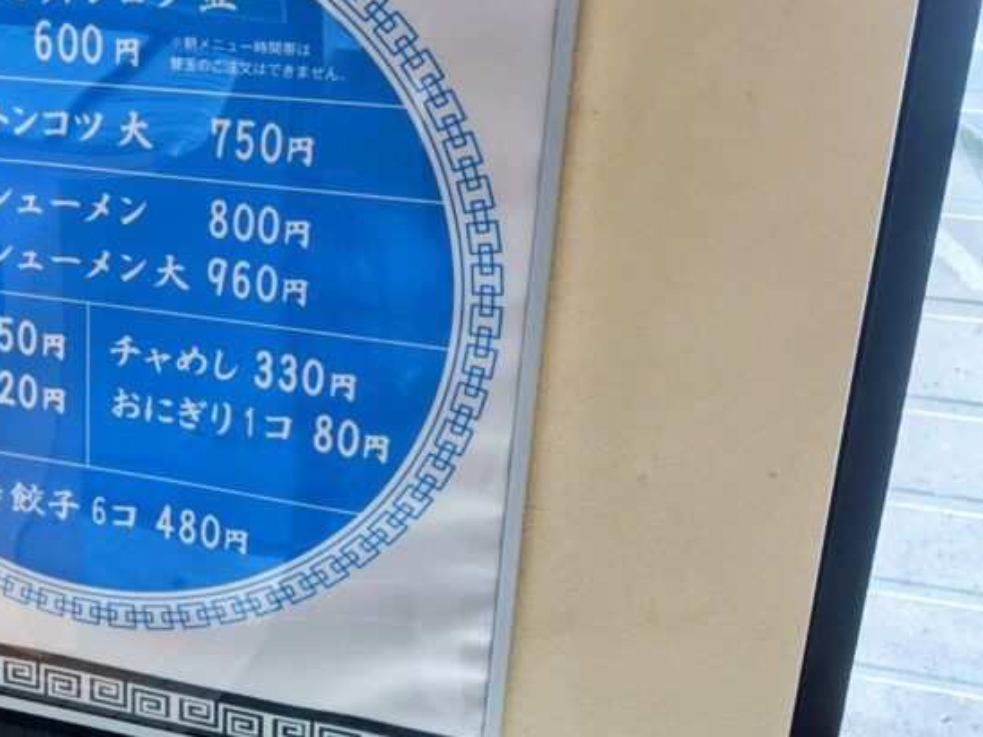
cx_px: 149
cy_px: 195
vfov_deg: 33.0
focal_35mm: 43
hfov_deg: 41.3
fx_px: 1221
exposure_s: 1/60
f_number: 1.9
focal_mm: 5.56
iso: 354
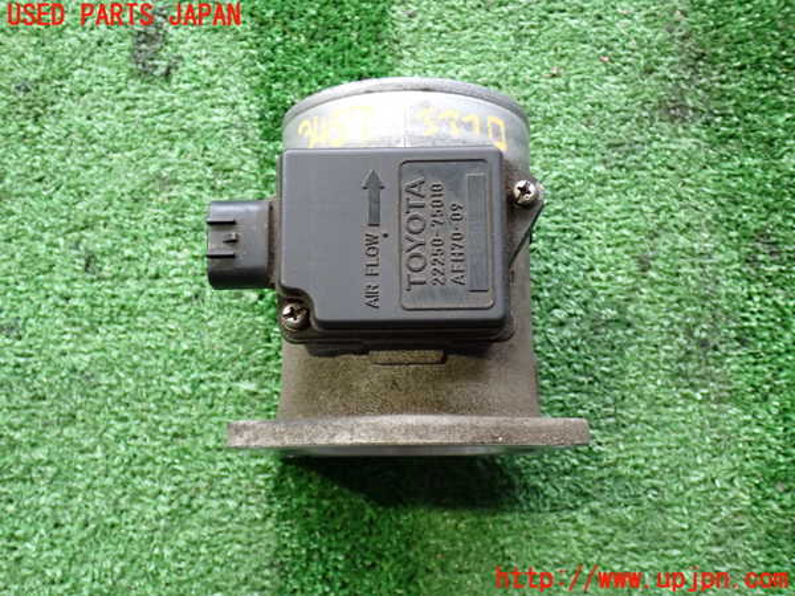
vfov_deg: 35.1
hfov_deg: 45.8
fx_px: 942
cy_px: 298
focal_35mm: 41
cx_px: 398
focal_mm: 7.31
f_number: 2.8
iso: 500
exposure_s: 1/40
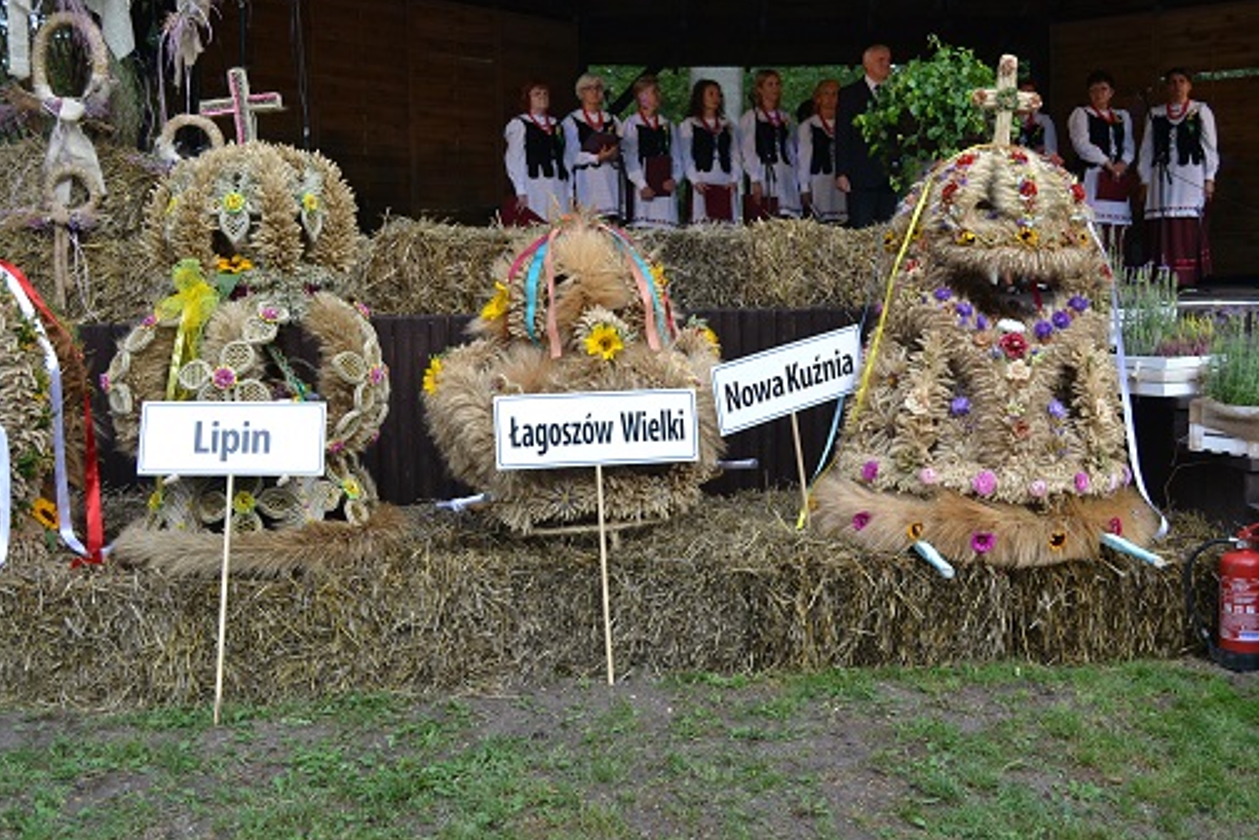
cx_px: 617
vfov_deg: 36.0
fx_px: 1294
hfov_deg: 51.9
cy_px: 416
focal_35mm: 37
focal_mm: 24
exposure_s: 1/125
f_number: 5.6
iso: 160
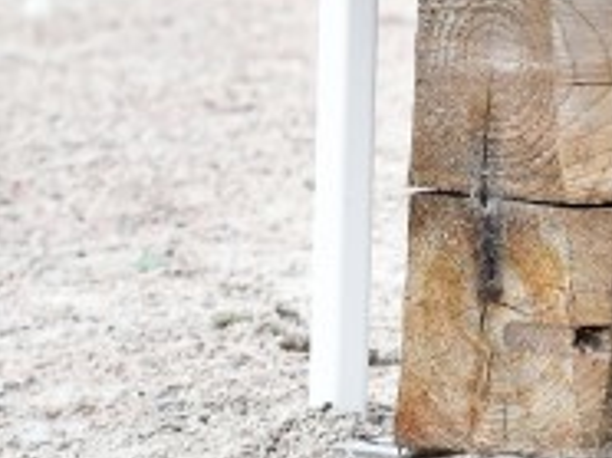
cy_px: -903
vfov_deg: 1.4
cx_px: 2395
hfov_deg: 1.8
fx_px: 19246
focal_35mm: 1090
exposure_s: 1/1600
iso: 1100
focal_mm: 130
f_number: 6.3
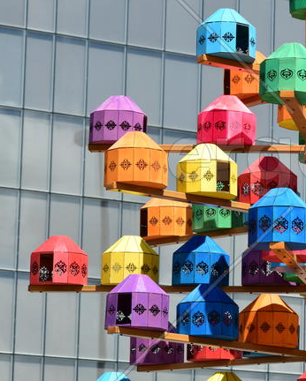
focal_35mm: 187
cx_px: 339
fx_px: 2115
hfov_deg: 8.2
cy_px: 160
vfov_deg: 10.3
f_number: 9
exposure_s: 1/160
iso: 100
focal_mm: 66
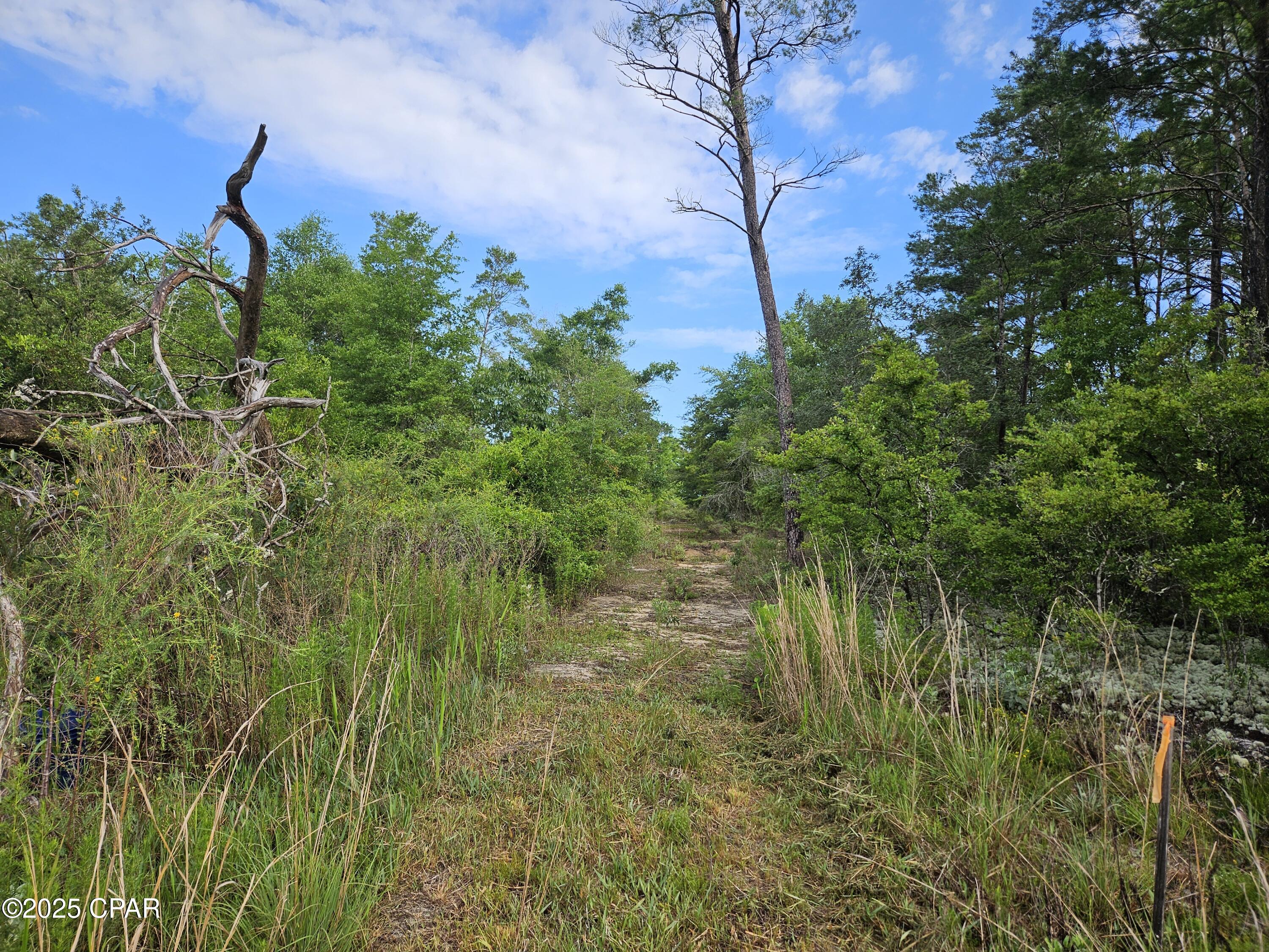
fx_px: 843
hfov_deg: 73.9
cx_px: 634
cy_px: 476
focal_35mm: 23
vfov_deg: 58.9
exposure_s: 1/859
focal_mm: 5.4
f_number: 1.8
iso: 25
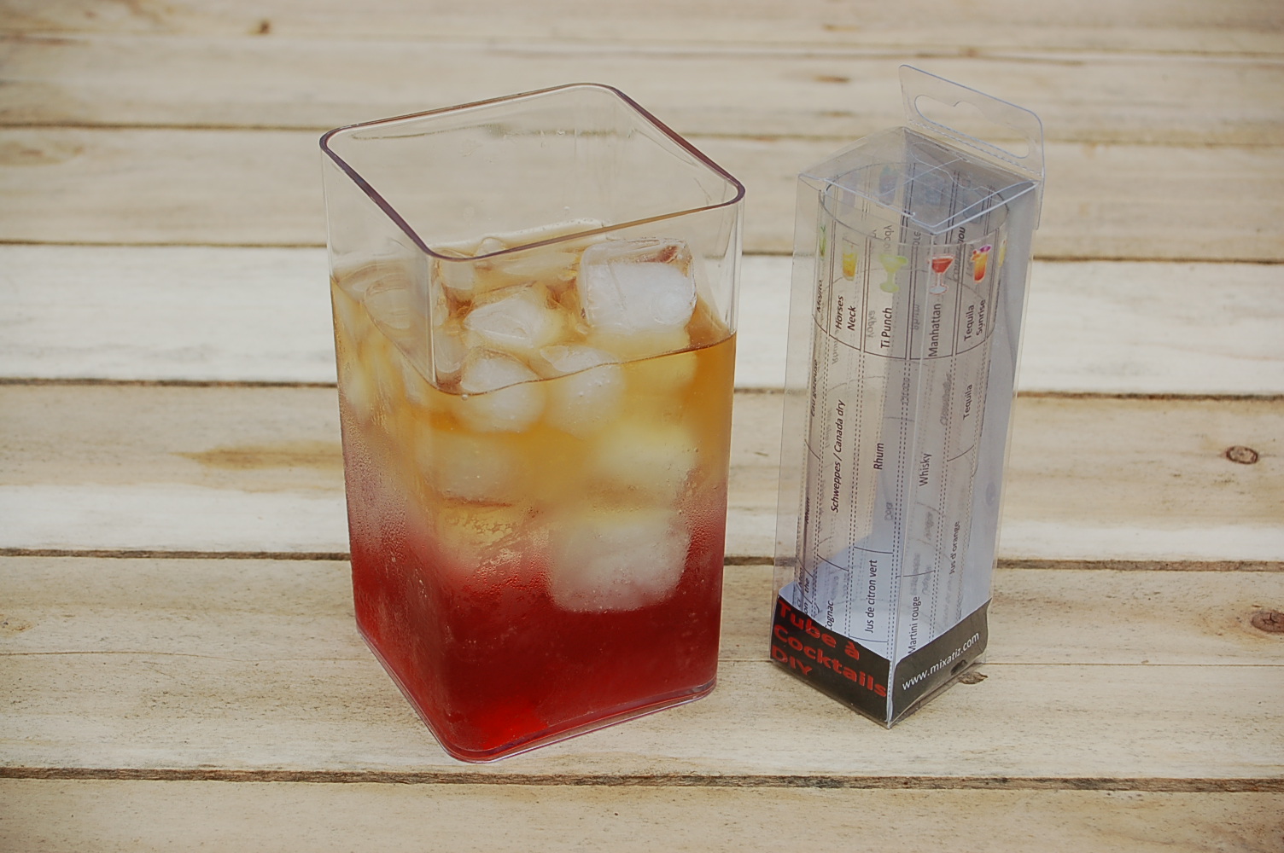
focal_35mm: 72
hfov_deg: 28.1
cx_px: 642
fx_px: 2566
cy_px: 426
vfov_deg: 18.9
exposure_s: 1/250
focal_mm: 48
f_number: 8
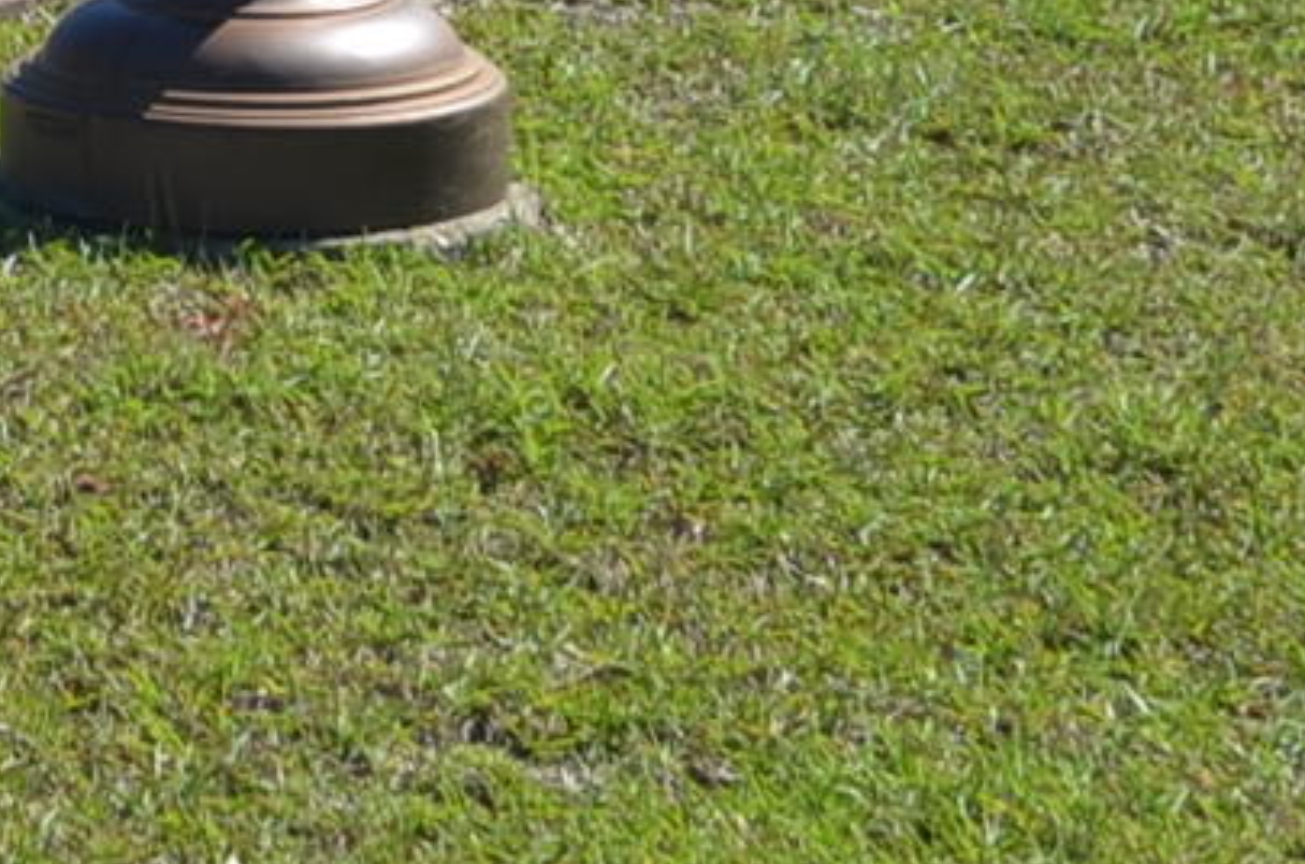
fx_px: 7920
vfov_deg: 5.8
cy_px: -1734
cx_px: -851
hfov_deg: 9.1
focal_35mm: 219
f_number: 8
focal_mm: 24
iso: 100
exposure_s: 1/250
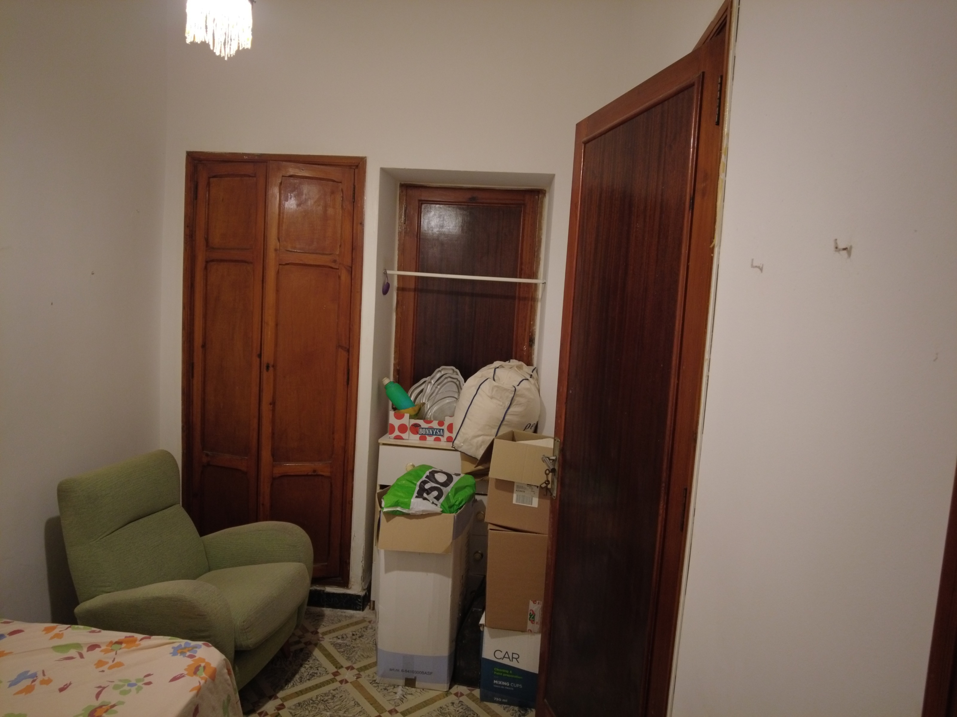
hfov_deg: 81.7
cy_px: 358
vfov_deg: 66.0
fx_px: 553
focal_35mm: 20
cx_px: 478
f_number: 1.8
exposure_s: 1/8
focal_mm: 4.4
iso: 400
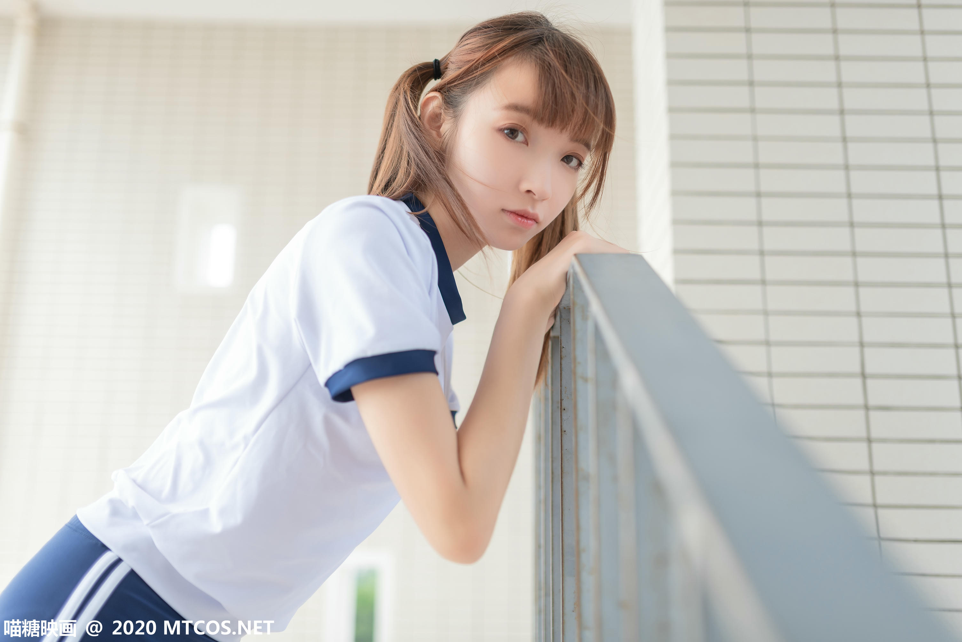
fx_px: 936
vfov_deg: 37.9
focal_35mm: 35
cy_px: 321
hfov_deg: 54.4
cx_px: 481
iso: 100
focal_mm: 35
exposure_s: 1/640
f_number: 1.8
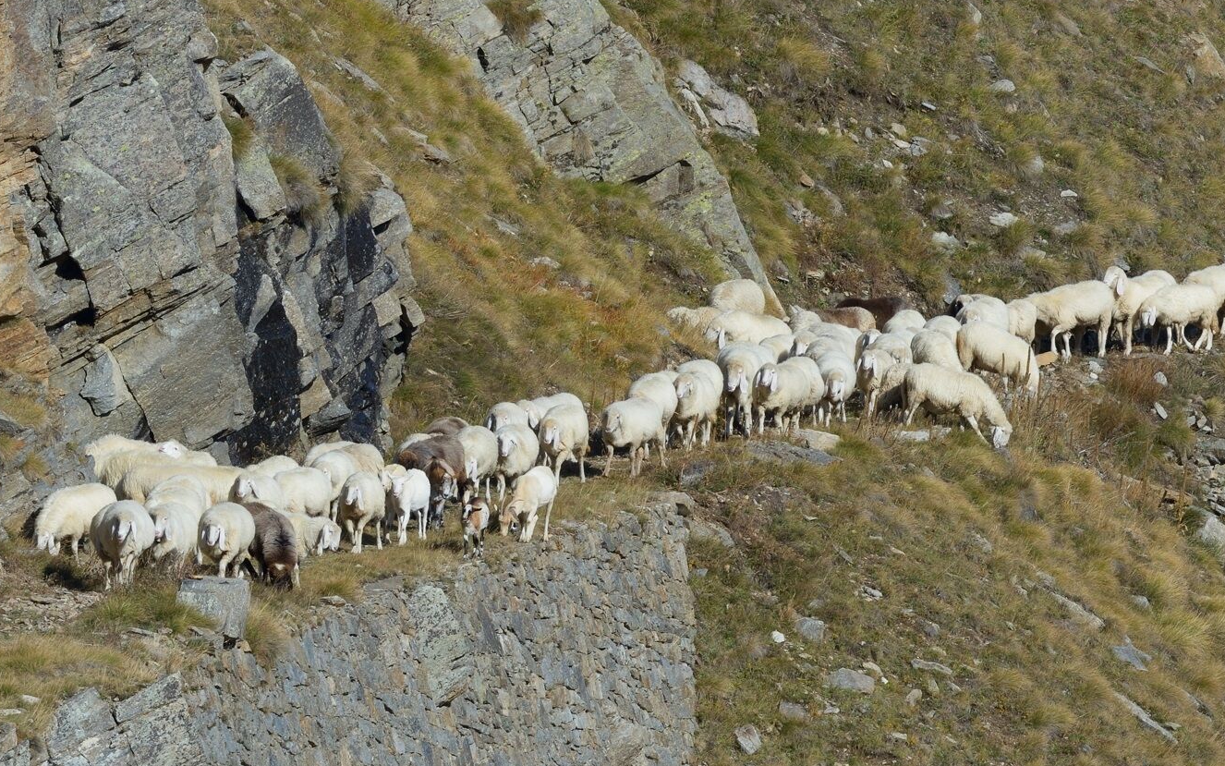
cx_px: 1069
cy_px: 356
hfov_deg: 1.9
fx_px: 36927
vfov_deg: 1.2
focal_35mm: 1106
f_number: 11
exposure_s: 1/800
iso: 640
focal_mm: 600
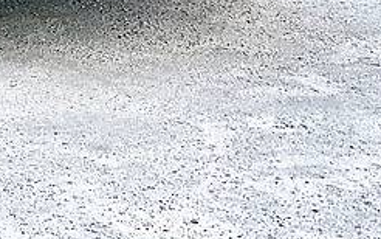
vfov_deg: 7.1
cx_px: -169
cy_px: -205
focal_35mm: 179
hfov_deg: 11.3
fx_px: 1859
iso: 64
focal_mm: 6
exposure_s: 1/122
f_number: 2.4
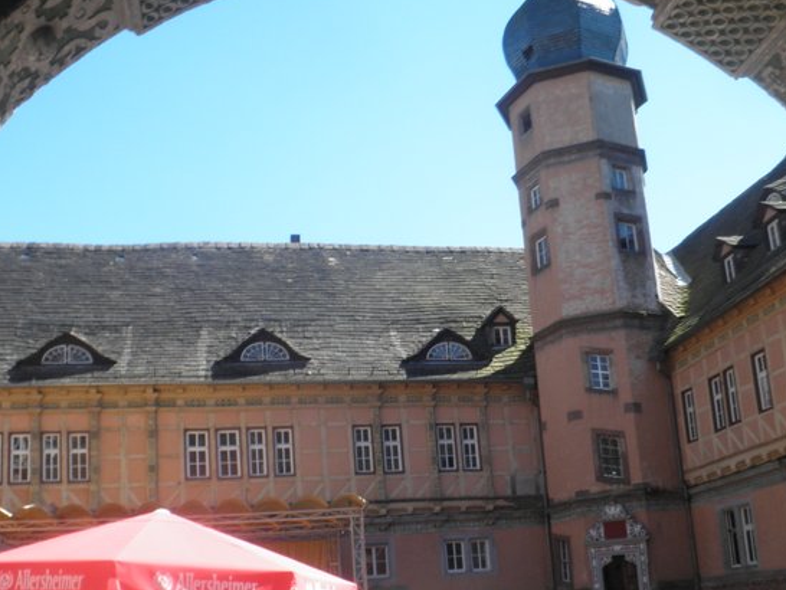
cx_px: 425
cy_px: 401
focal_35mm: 41
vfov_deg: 34.8
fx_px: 931
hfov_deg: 45.7
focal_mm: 5
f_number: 8.3
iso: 64
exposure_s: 1/50
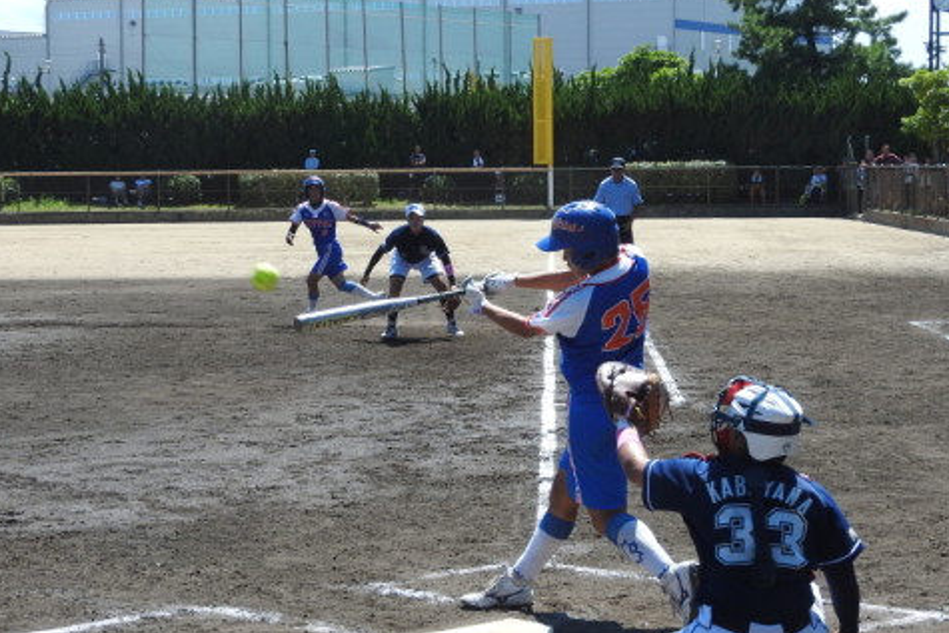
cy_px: 339
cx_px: 513
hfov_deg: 19.4
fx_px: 2769
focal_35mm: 105
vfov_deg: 13.0
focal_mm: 14.3
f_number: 4.5
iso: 100
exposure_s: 1/500
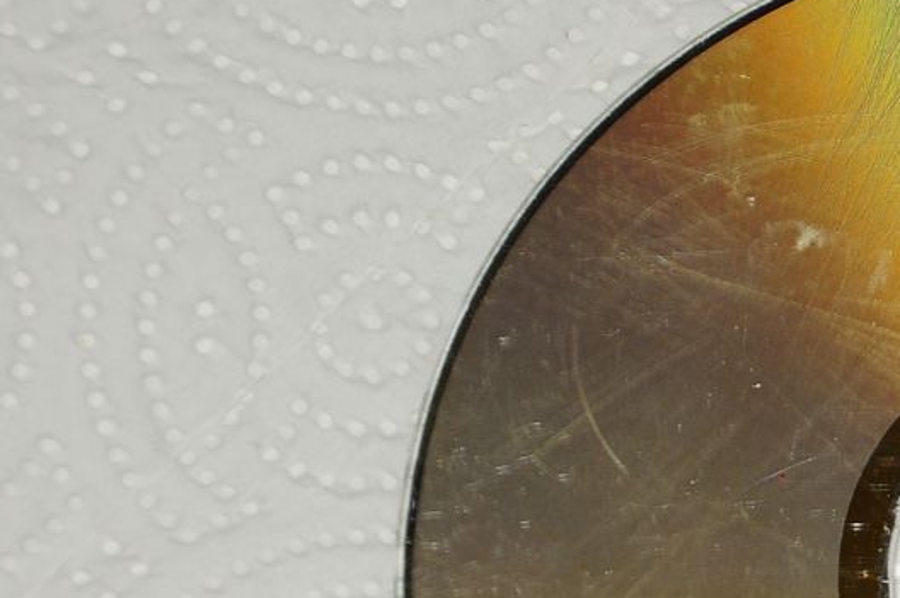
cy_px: 550
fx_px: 7018
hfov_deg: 7.3
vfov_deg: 4.9
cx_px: 1128
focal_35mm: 281
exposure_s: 1/60
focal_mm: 66
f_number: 5.6
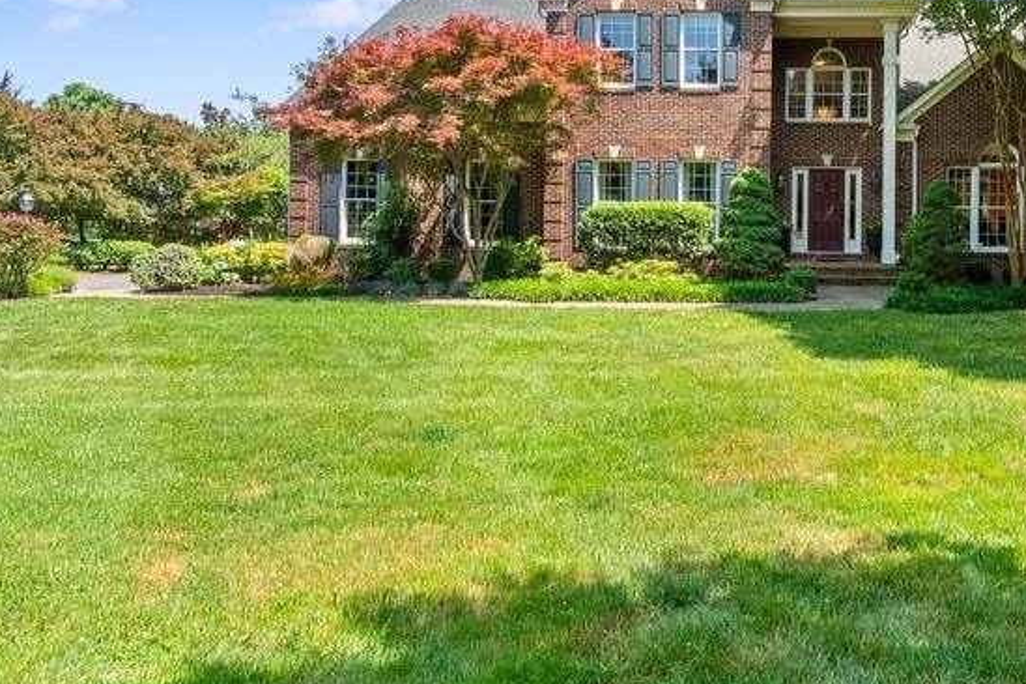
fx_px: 798
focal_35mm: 28
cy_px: 221
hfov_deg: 62.7
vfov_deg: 45.6
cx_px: 736
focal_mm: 10
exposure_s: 1/160
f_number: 7.1
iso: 160
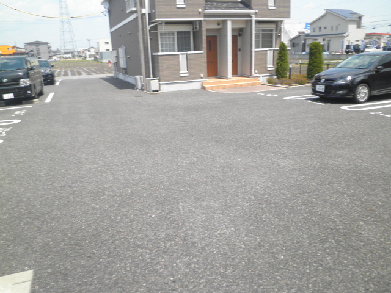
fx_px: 294
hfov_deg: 67.3
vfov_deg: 53.1
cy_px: 146
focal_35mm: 26
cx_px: 196
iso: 64
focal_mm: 4.7
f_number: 7.9
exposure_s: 1/80
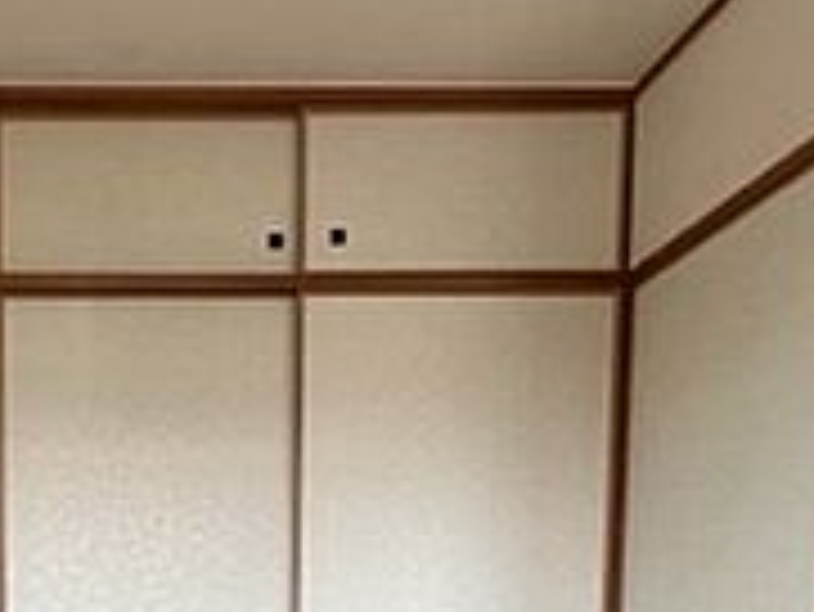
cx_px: 112
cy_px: 756
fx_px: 1012
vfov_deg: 28.7
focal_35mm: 43
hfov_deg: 41.1
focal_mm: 1.57
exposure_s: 1/99
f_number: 1.8
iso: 40
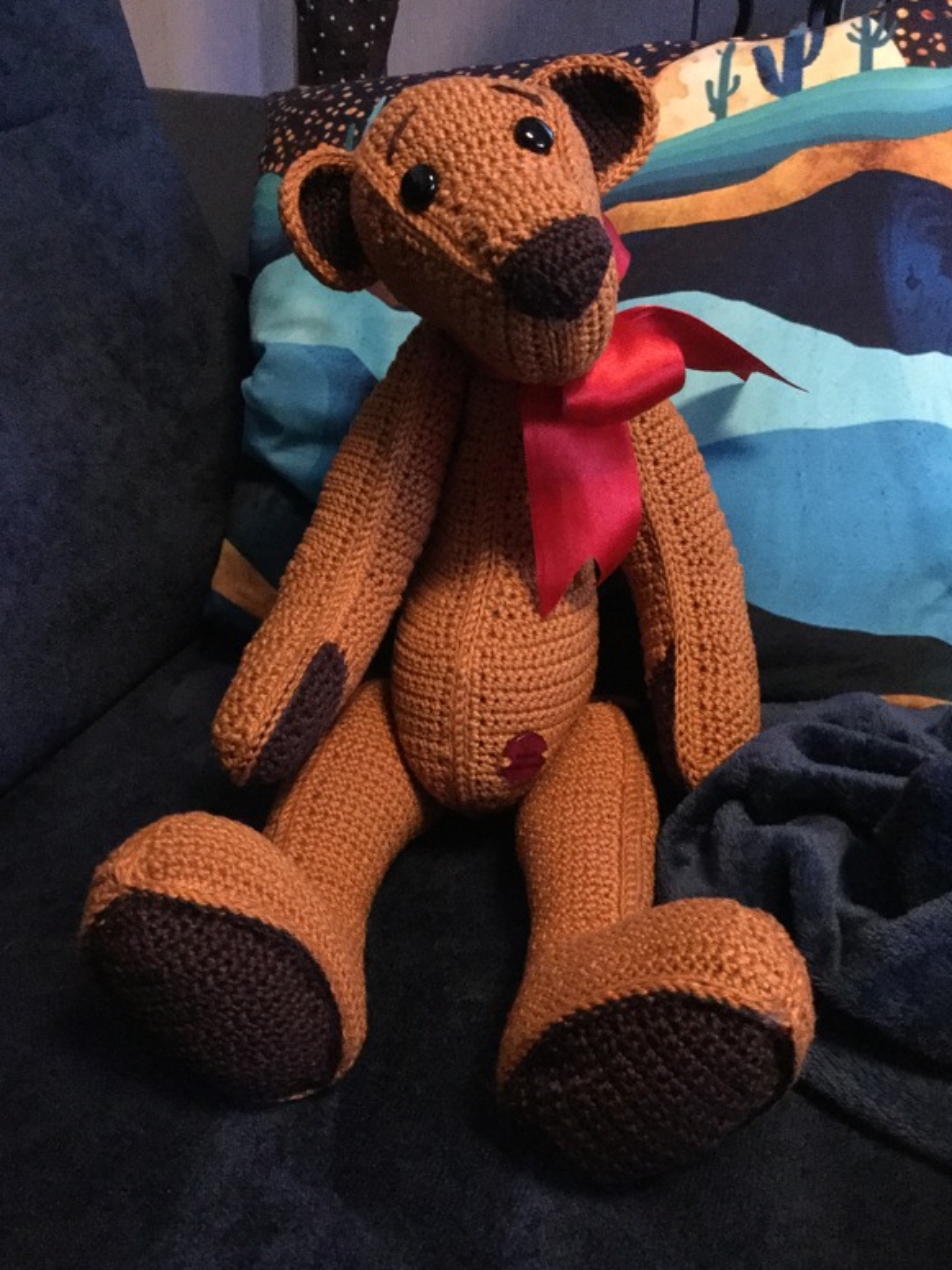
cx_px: 478
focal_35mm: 32
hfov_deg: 44.1
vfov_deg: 56.8
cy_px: 649
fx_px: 1174
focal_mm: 3.3
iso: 800
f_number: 2.4
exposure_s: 1/17
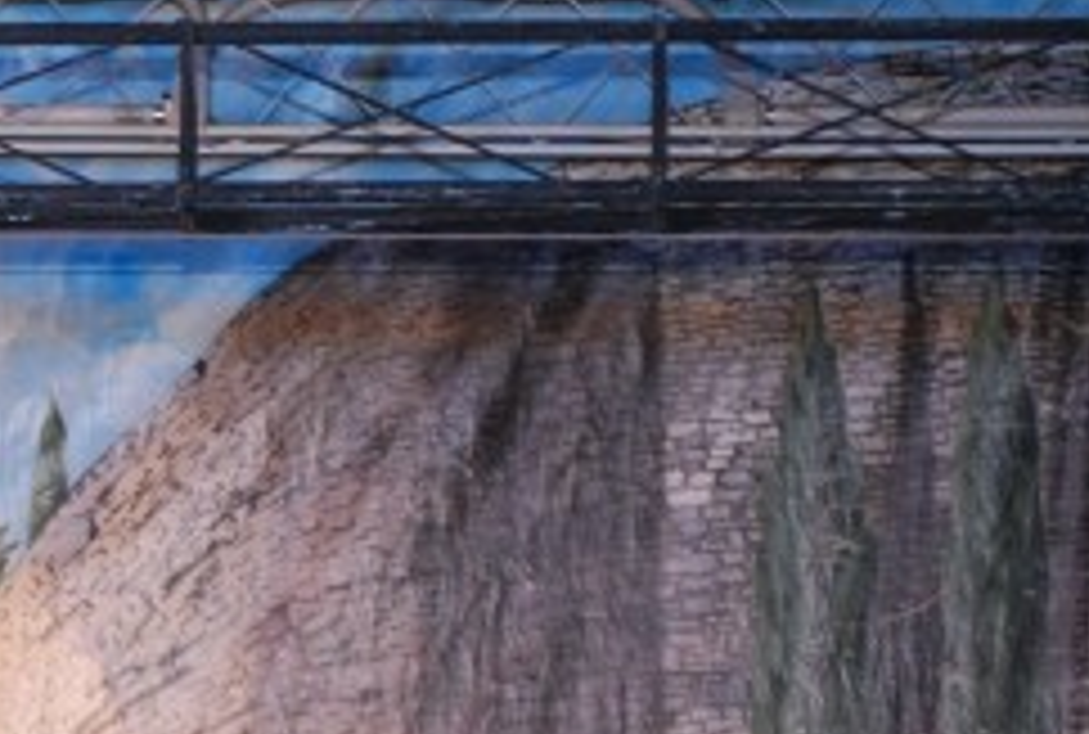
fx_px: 9923
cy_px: 718
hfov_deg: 6.2
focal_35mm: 327
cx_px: -544
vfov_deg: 4.2
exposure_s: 1/60
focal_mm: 66
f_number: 4.2
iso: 500
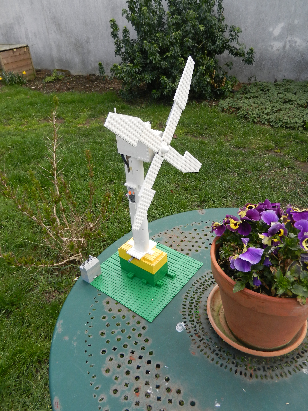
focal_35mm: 25
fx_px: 297
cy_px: 206
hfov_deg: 54.9
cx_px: 154
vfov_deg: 69.4
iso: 160
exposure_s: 1/320
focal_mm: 4.5
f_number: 3.5
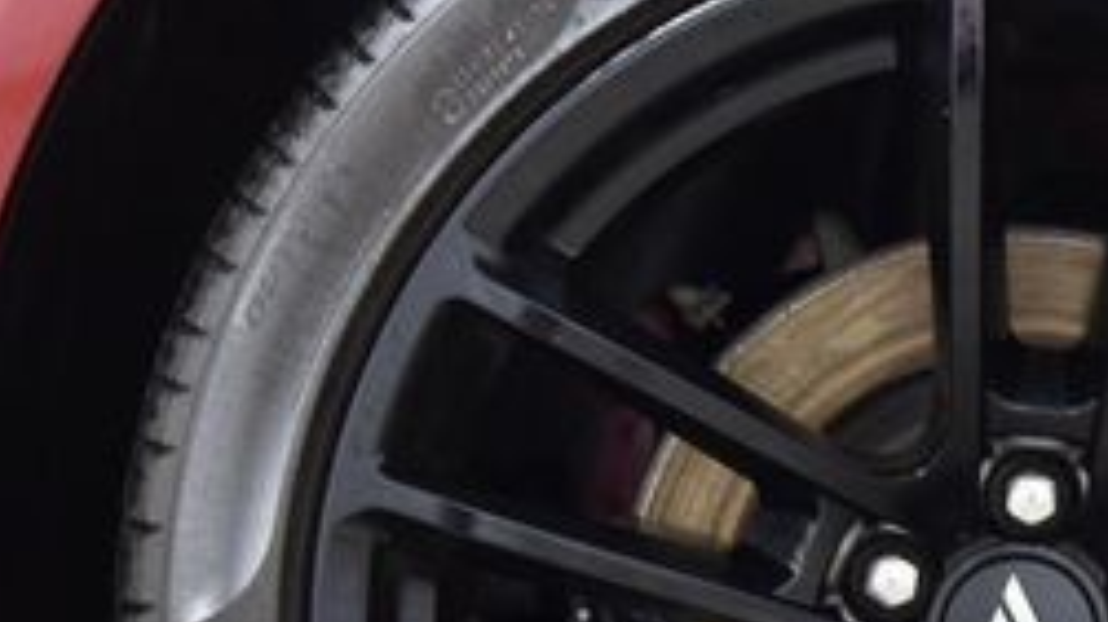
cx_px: 1055
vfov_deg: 8.6
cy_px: 646
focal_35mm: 140
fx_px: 4122
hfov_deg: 15.1
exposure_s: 1/40
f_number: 2.8
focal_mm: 35
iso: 1600
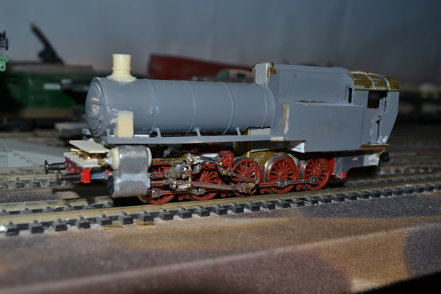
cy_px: 147
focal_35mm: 42
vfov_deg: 31.9
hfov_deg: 46.4
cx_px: 220
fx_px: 514
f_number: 8
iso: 100
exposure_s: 1/60
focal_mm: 28
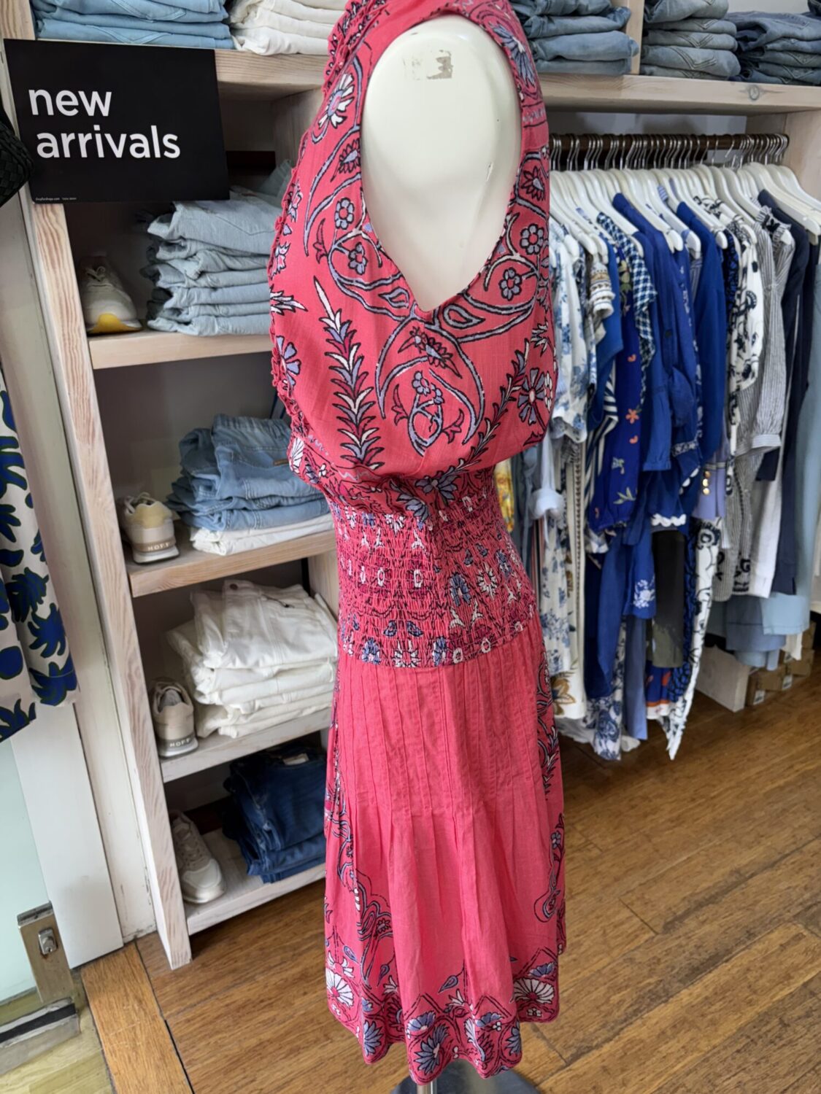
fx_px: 822
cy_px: 547
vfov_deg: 67.3
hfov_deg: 53.1
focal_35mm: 26
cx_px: 410
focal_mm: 5.96
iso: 100
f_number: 1.6
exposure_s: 1/50
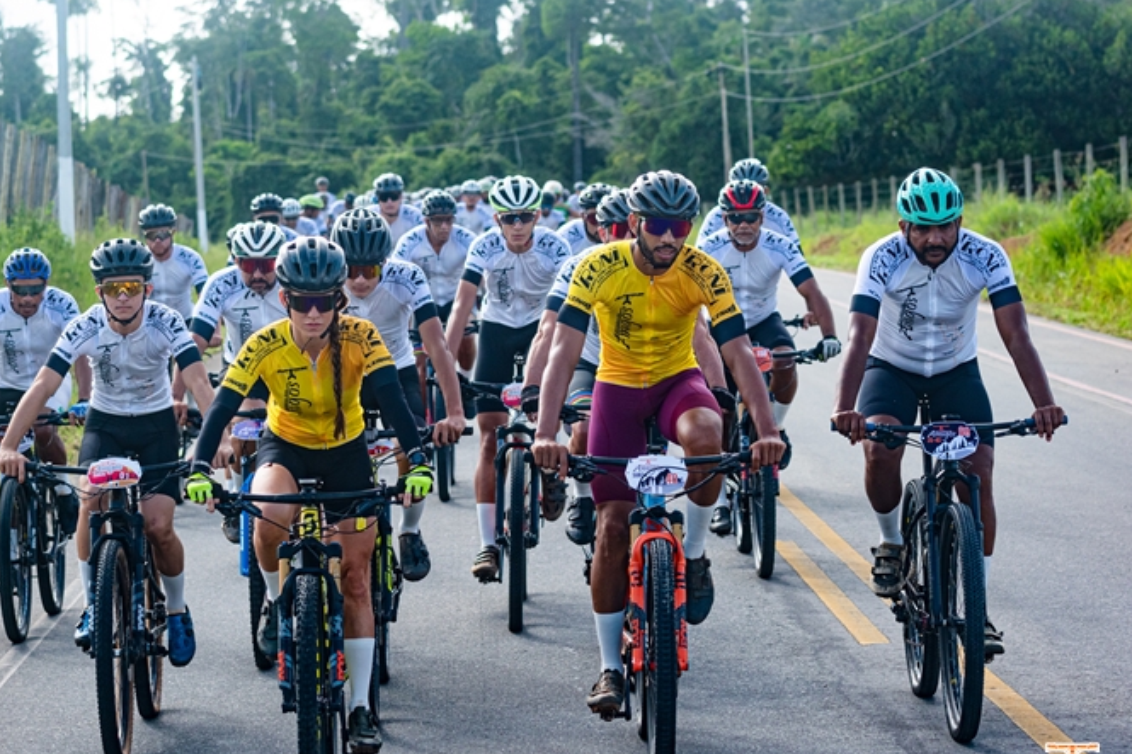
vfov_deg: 11.7
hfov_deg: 17.5
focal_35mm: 117
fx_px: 3678
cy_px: 390
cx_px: 505
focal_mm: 70
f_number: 3.5
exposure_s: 1/1600
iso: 320
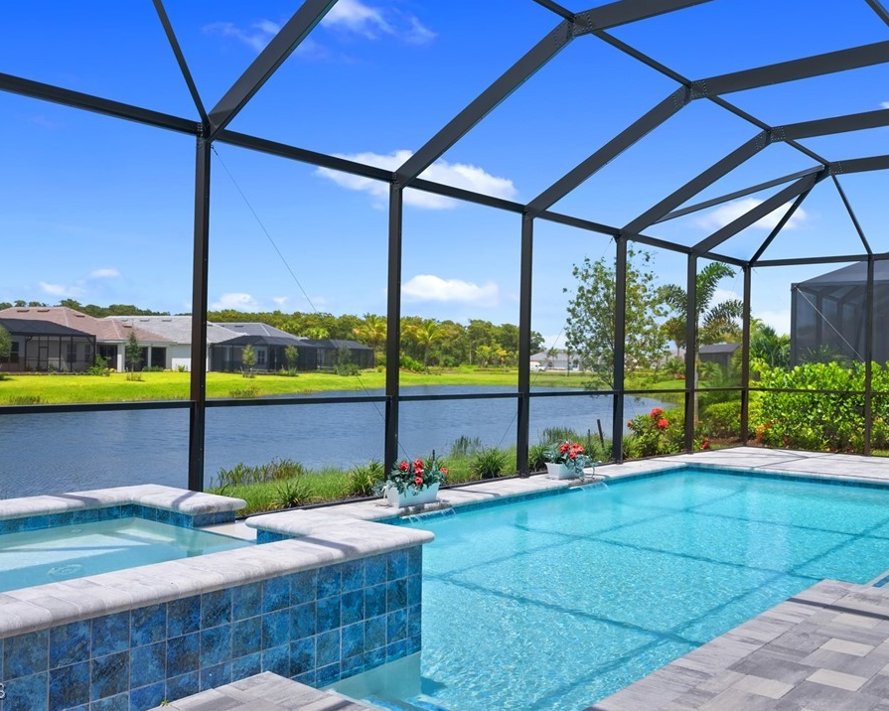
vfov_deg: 43.9
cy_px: 353
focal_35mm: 34
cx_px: 455
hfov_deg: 53.4
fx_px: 883
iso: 100
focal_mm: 29.5
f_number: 9
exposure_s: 1/50
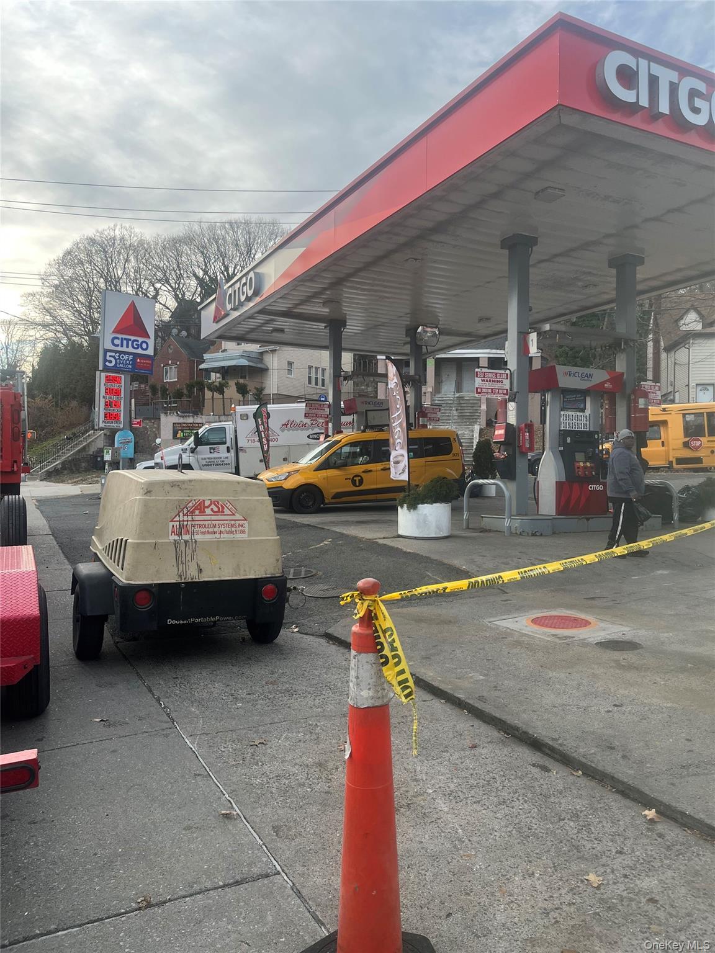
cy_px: 476
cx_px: 358
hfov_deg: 53.1
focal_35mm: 26
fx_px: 716
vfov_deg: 67.3
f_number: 1.6
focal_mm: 5.1
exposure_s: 1/751
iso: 50
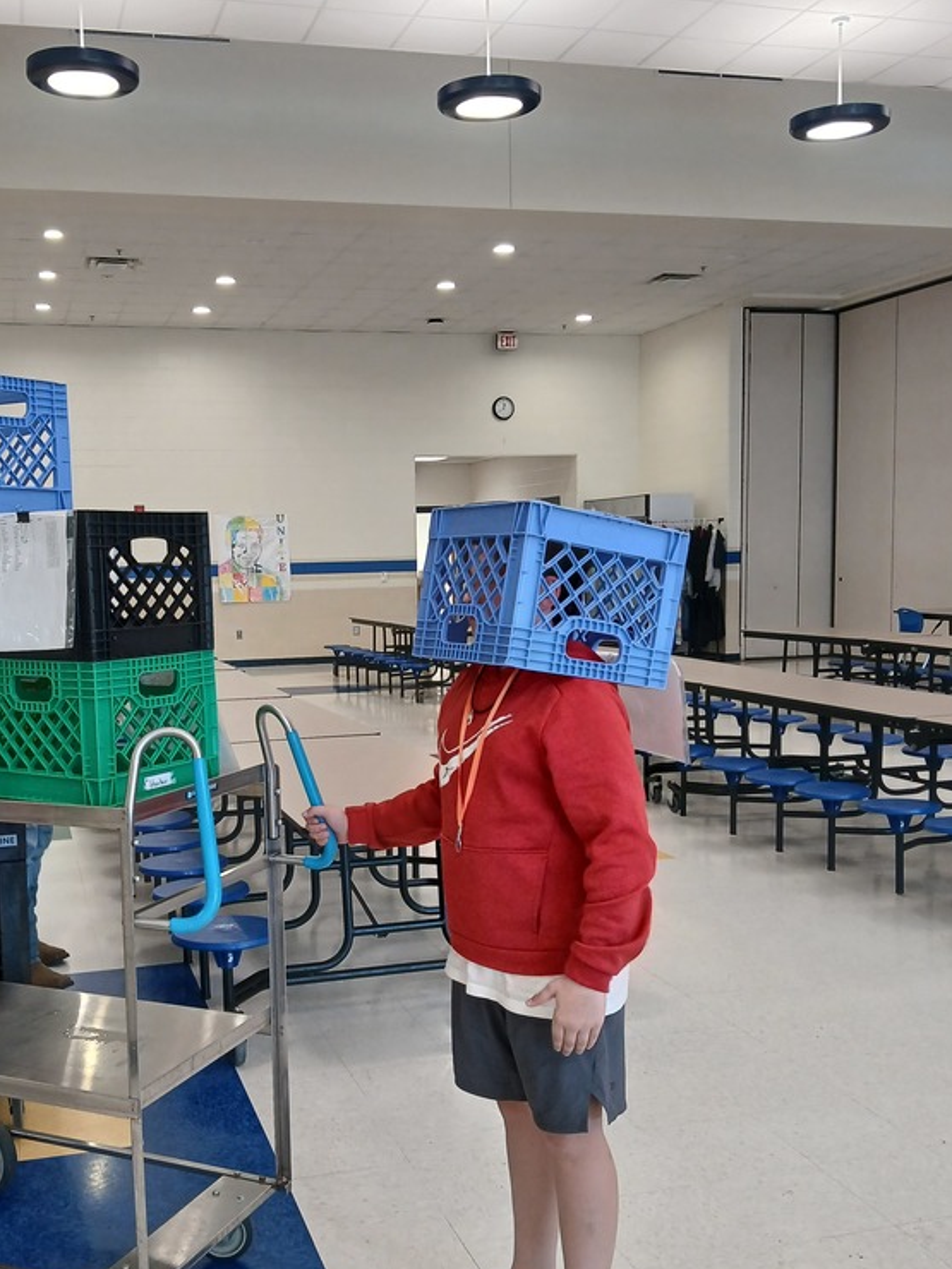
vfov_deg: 51.2
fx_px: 1320
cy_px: 710
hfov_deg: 39.4
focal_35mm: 36
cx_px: 355
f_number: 1.8
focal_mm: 3.98
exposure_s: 1/60
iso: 125
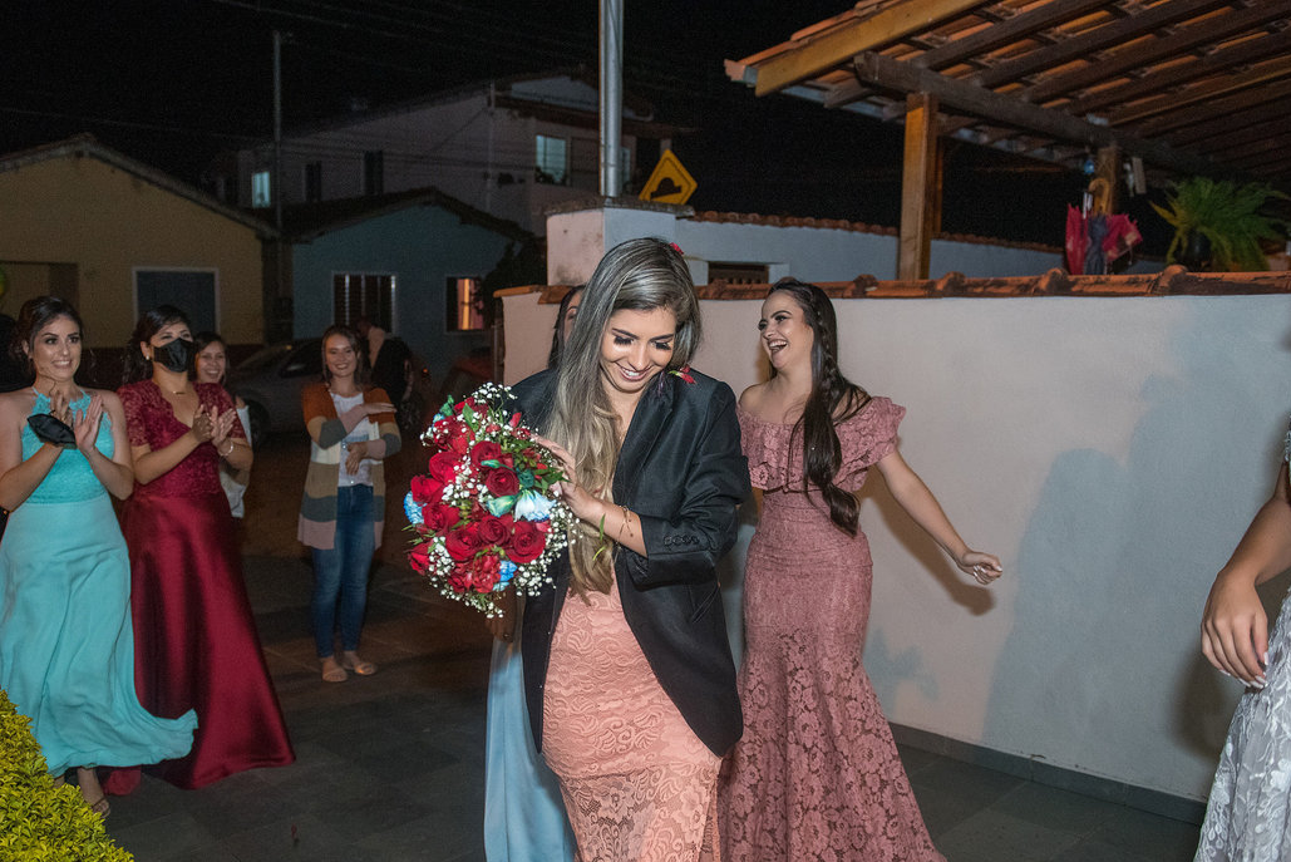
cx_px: 572
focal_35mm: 28
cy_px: 432
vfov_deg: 46.4
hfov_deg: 65.3
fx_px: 1004
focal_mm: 24
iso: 5000
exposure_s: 1/200
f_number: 3.2
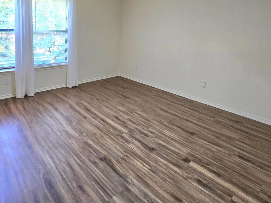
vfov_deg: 59.0
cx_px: 107
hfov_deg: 78.0
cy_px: 44
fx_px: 164
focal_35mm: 21
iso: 125
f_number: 2.2
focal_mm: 2.2
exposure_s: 1/60.2
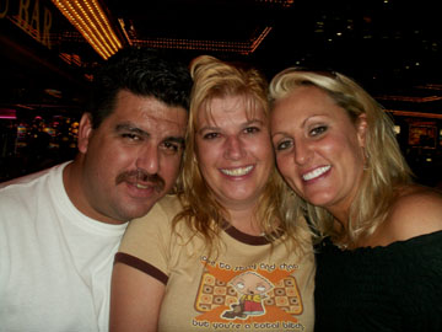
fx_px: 472
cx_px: 221
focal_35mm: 37
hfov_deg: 50.1
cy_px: 166
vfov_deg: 38.7
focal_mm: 7.7
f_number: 7.1
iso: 160
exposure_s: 1/40
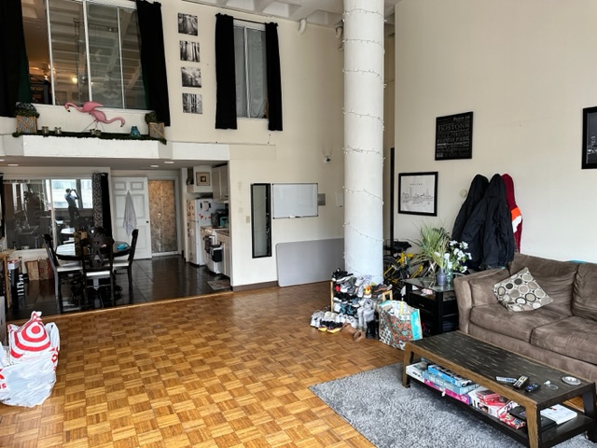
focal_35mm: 24
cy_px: 224
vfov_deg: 56.8
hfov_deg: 71.6
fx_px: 414
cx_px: 298
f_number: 1.78
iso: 200
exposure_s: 1/121
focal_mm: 6.86
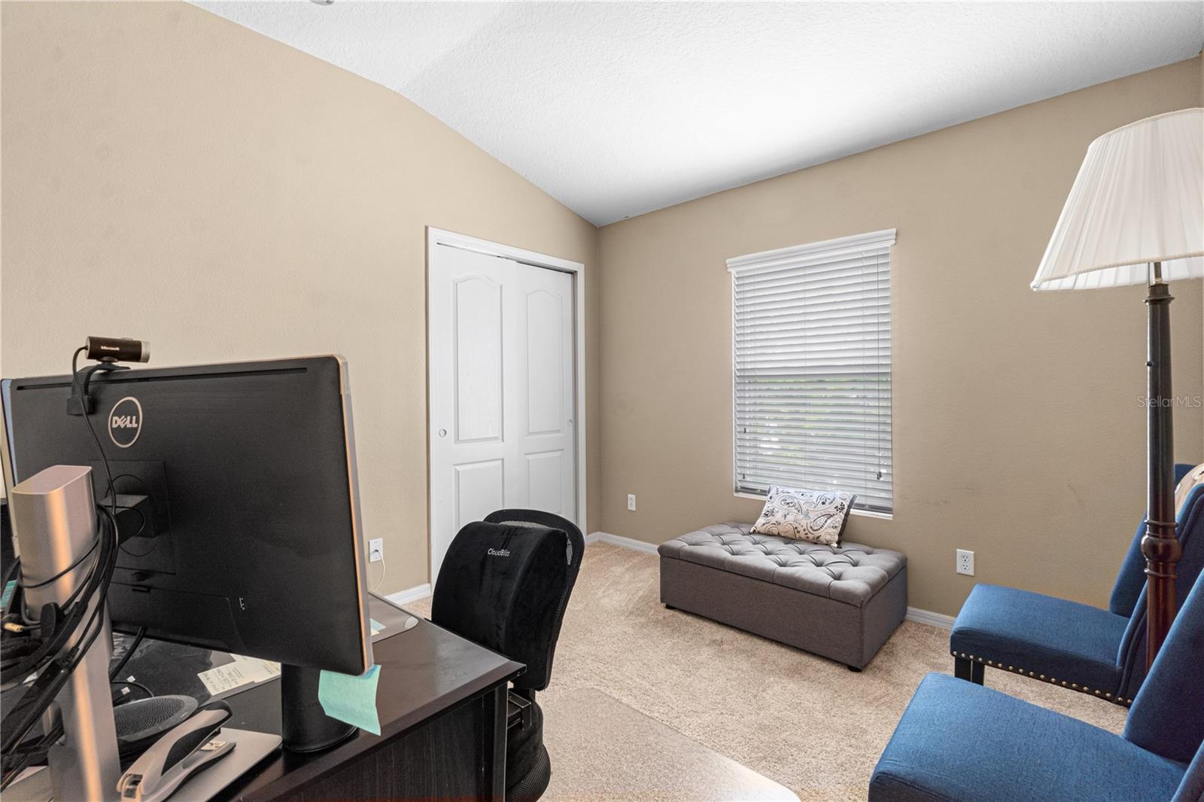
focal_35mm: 15
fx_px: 501
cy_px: 401
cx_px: 602
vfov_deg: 77.3
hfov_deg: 100.4
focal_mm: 10
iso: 100
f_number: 11
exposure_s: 5
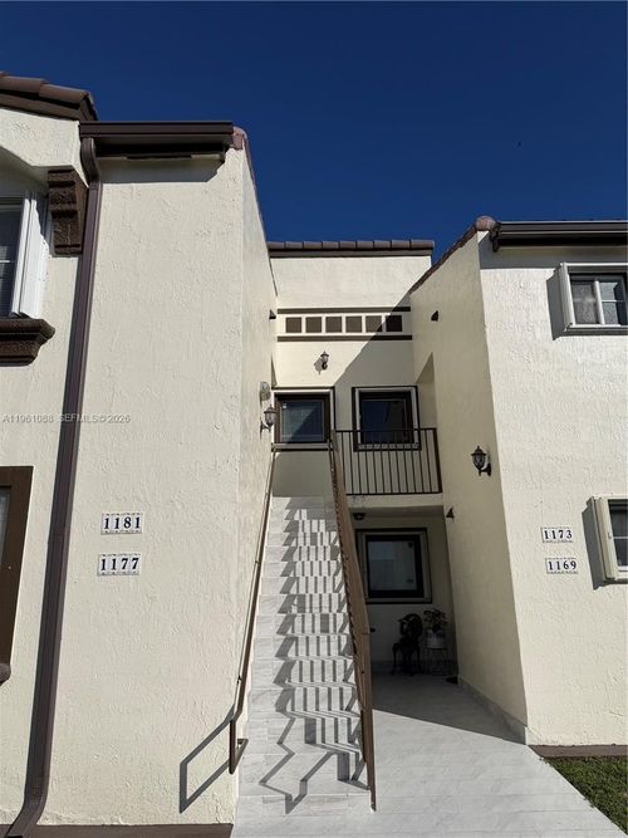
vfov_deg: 71.6
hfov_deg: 56.8
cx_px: 314
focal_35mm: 24
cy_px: 419
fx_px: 581
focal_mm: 6.76
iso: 100
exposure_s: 1/22727
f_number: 1.78
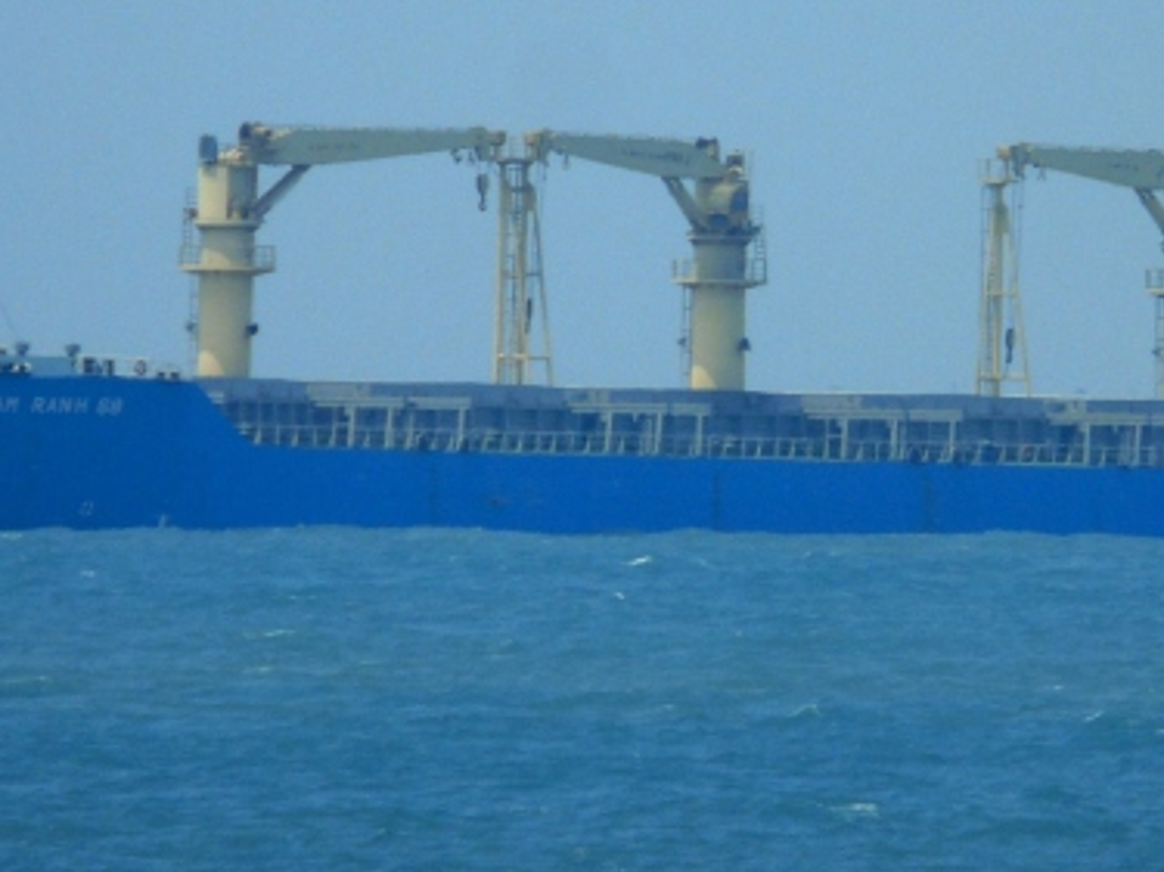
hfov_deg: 1.1
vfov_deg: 0.8
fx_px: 60877
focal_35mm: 1811
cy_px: 239
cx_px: 776
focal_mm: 151
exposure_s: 1/400
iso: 80
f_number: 6.1
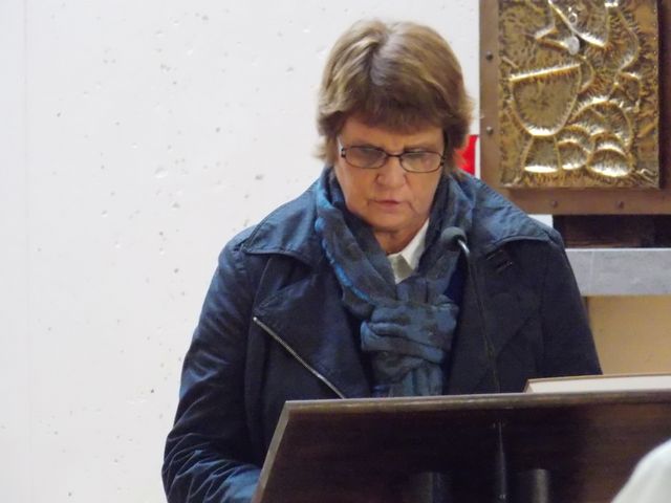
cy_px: 252
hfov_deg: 4.9
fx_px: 7792
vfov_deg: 3.7
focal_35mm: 402
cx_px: 336
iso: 1600
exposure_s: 1/40
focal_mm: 71.5
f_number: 5.9
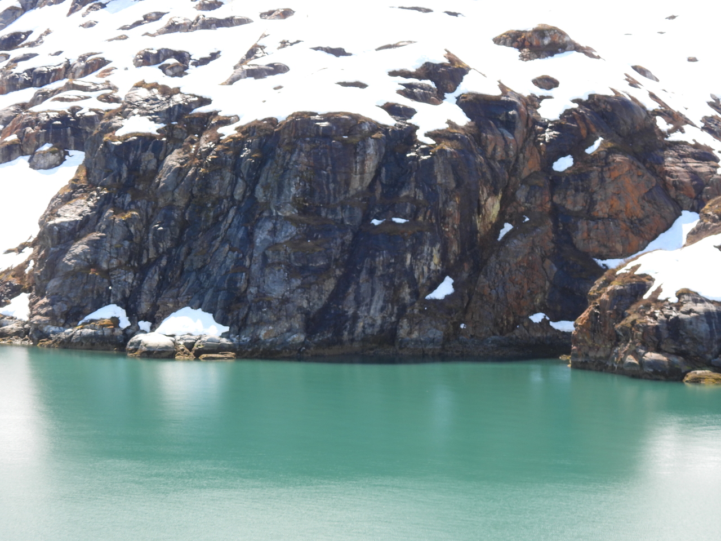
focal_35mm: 80
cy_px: 270
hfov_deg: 24.4
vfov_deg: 18.4
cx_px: 360
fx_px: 1666
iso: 100
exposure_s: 1/400
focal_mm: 14.3
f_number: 3.5
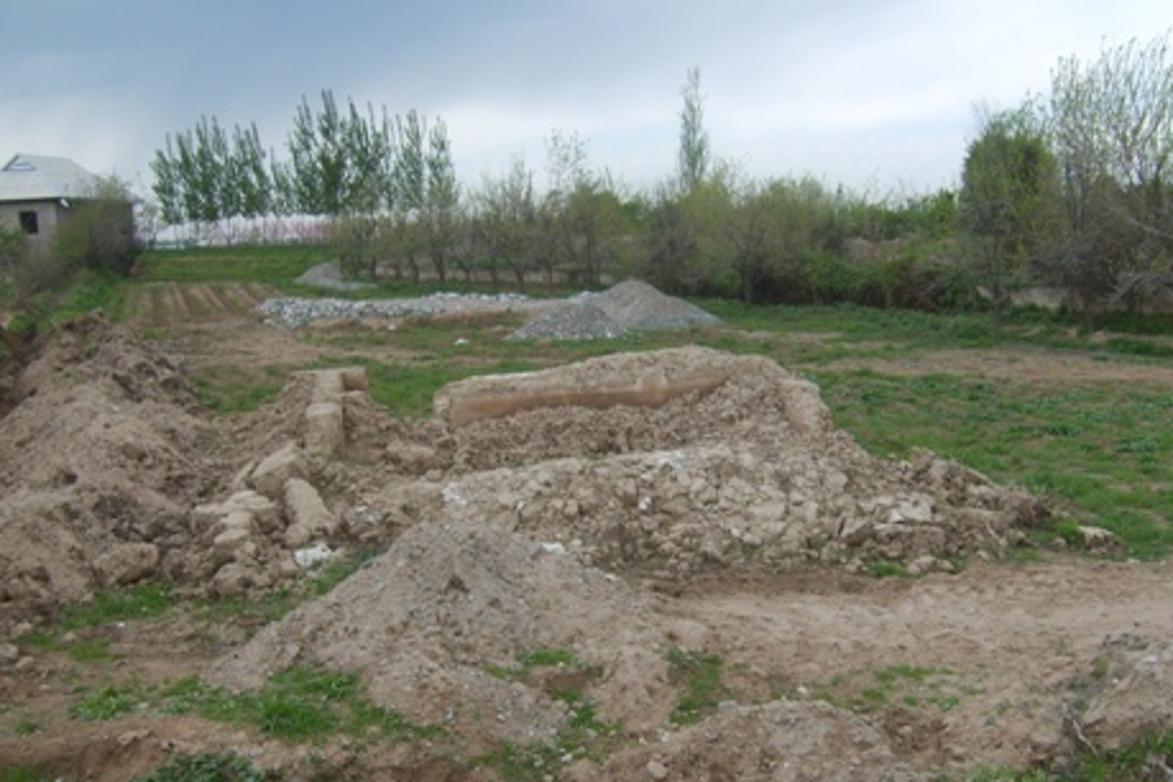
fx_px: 1205
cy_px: 442
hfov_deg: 51.9
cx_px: 579
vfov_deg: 35.9
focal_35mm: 37
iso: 50
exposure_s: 1/750
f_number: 2.8
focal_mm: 5.8
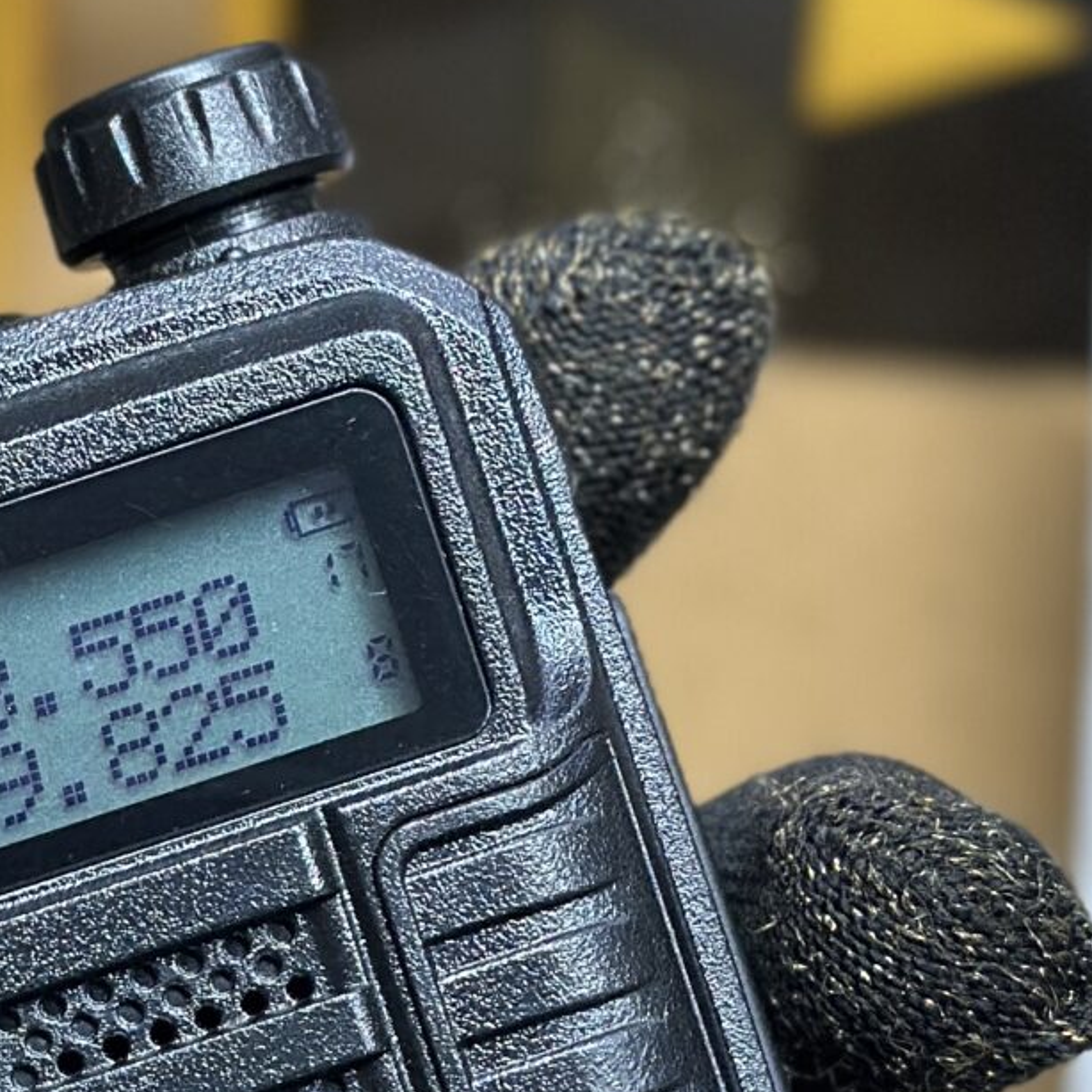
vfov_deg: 9.8
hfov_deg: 9.9
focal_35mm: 177
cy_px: 971
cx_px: 242
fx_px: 6317
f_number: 1.78
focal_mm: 6.86
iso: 160
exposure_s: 1/50
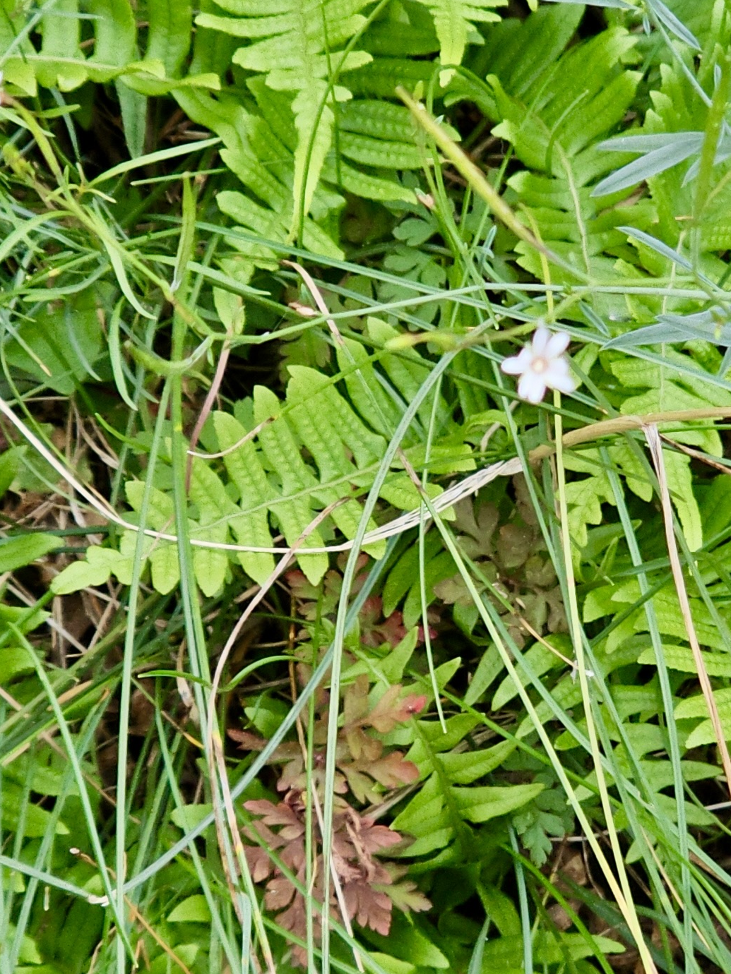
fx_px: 5631
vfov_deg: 9.9
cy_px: 608
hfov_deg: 7.4
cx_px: 571
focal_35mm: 200
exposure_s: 1/324
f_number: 2.4
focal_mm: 7.9
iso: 50
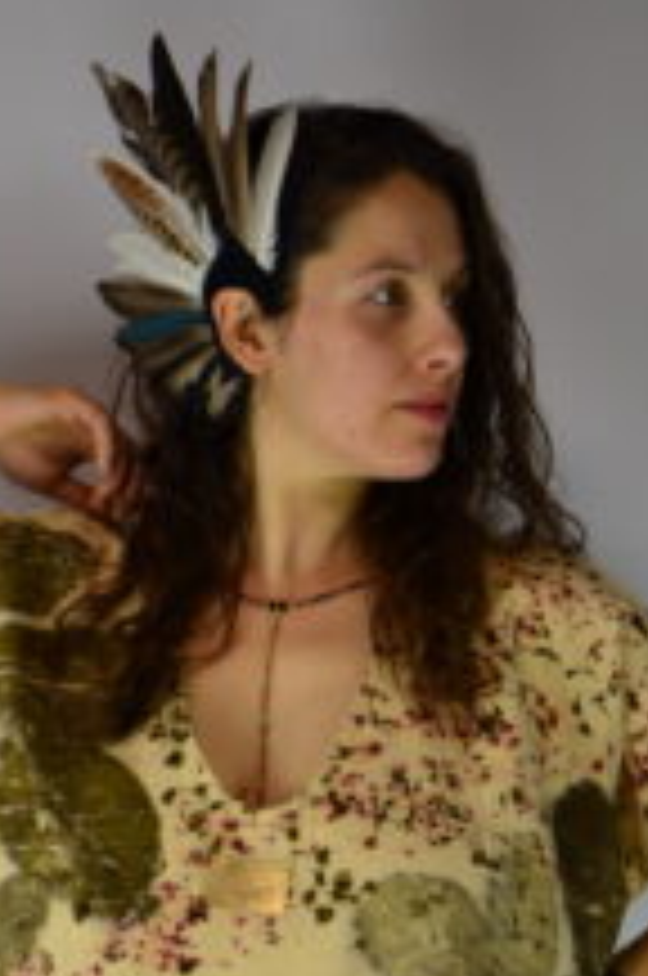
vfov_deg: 18.6
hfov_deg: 12.5
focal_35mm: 109
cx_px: 274
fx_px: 2953
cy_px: 814
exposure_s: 1/125
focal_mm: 35
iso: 100
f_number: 1.8
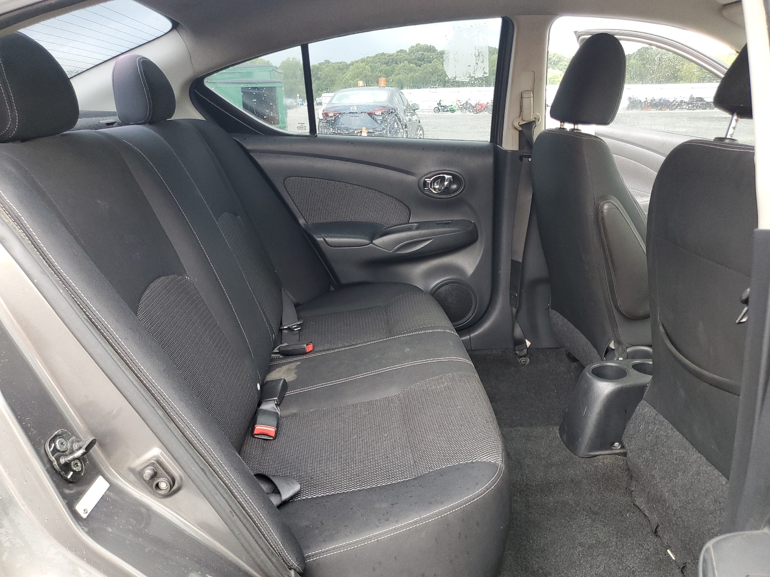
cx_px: 385
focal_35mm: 26
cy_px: 288
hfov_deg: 67.3
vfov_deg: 53.1
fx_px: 578
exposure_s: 1/60.2
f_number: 1.5
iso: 109
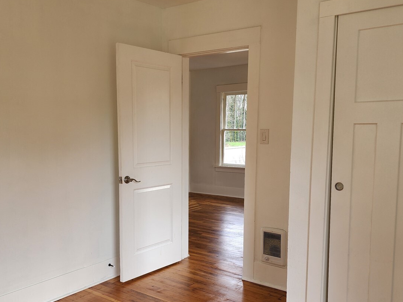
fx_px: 396
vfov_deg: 41.7
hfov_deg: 53.9
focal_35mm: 34
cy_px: 176
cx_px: 193
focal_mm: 6.4
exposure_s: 1/180
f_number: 1.8
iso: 64
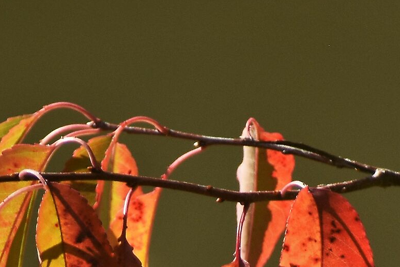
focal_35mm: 1860
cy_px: 359
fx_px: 20665
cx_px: -71
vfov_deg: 0.7
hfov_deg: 1.1
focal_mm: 400
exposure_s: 1/800
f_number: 6.3
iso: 500
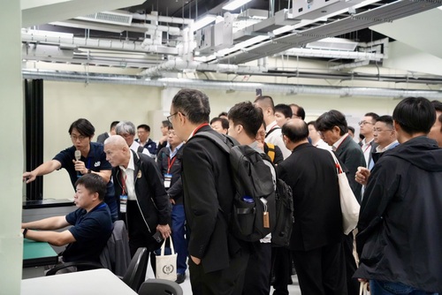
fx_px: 553
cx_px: 221
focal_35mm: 45
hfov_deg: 43.6
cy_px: 148
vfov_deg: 29.9
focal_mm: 45
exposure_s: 1/320
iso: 8000
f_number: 3.5
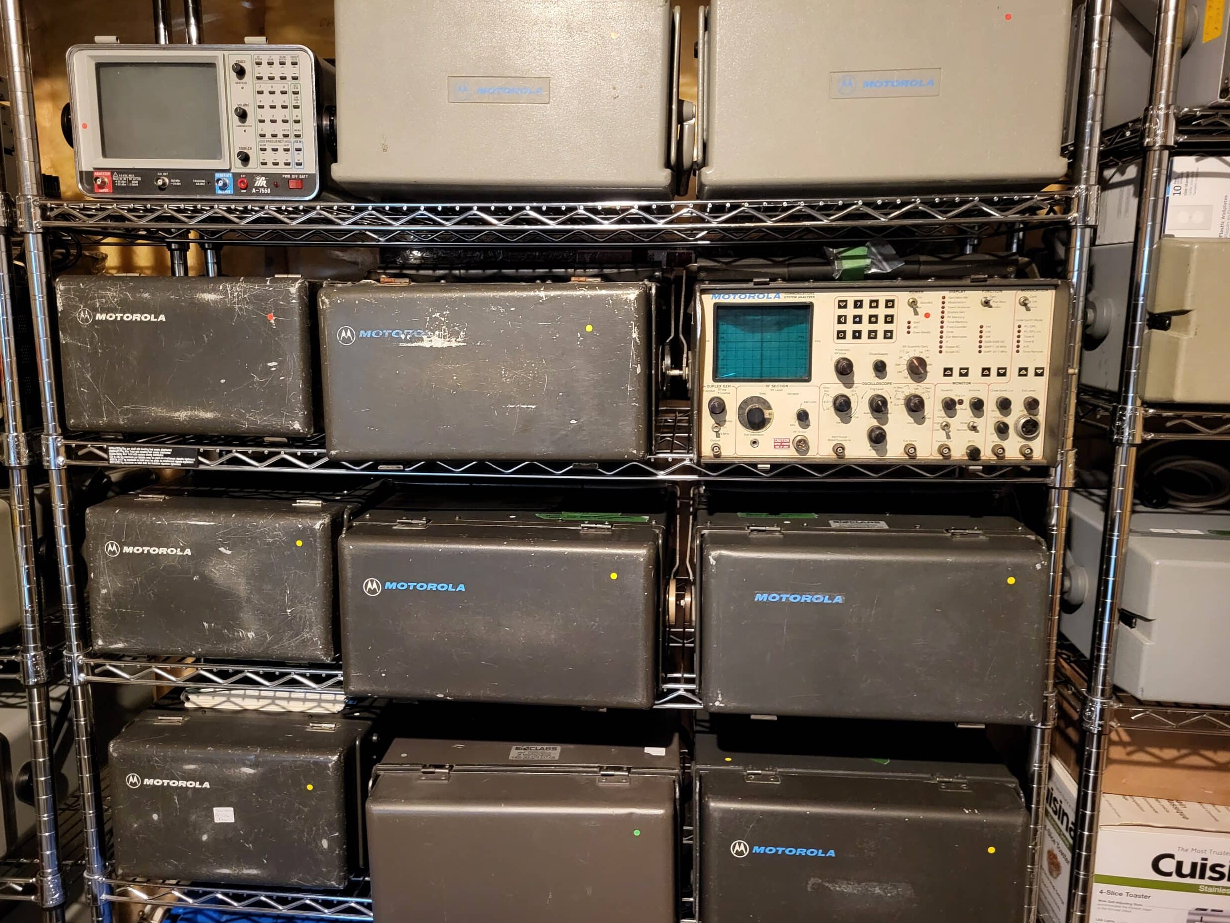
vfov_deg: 51.4
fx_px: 959
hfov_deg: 65.3
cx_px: 594
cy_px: 463
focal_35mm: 27
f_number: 1.8
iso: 800
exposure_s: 1/24
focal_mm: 5.4
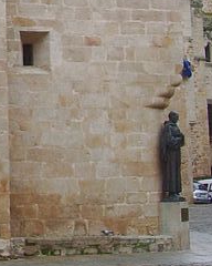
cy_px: -50
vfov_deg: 12.9
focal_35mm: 146
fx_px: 1145
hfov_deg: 10.0
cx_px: -165
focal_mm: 5.8
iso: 50
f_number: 4.3
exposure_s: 1/100
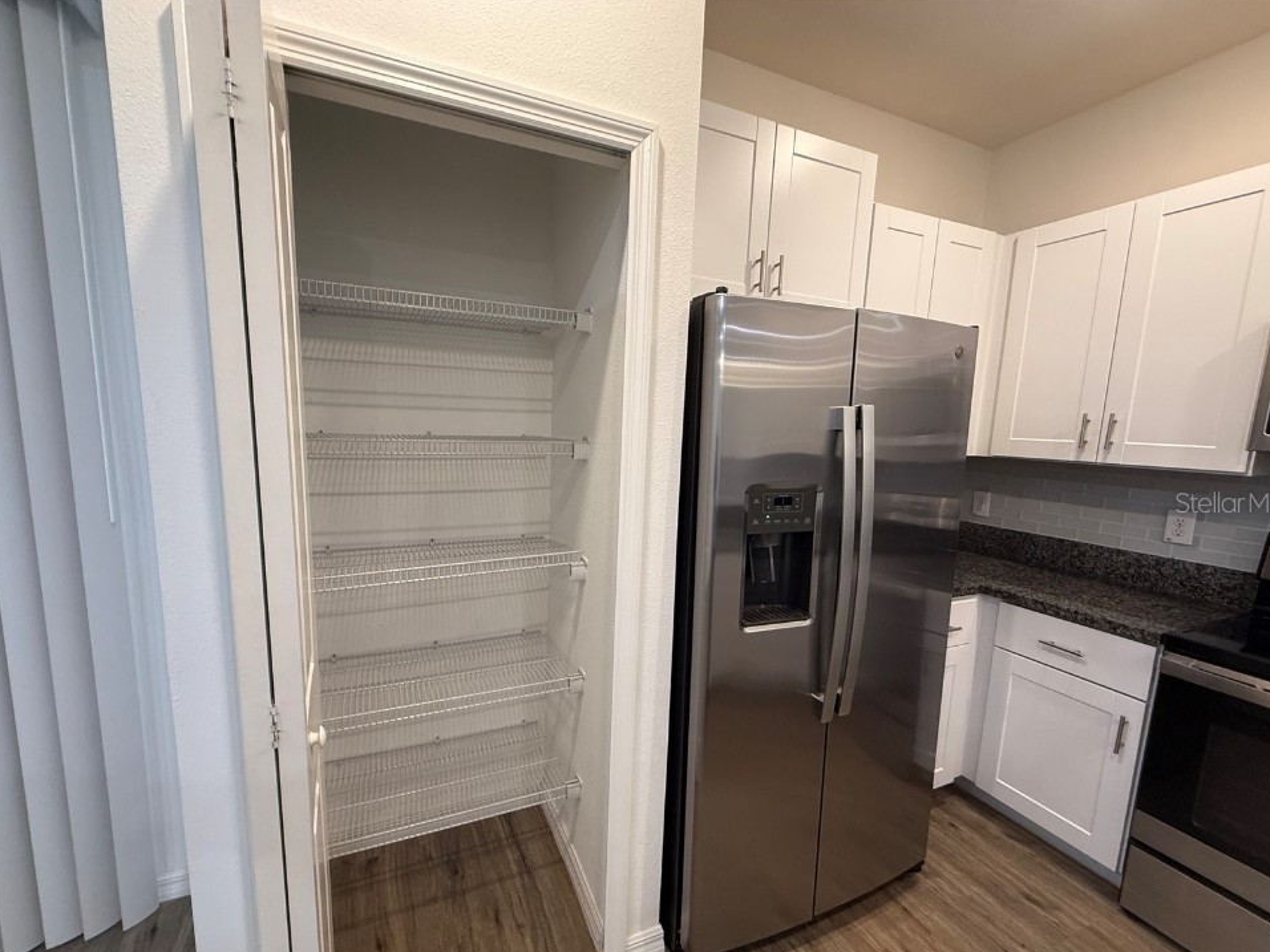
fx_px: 550
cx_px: 620
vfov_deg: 81.7
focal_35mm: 15
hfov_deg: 98.2
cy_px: 502
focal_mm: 2.22
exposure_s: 1/60
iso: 200
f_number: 2.2
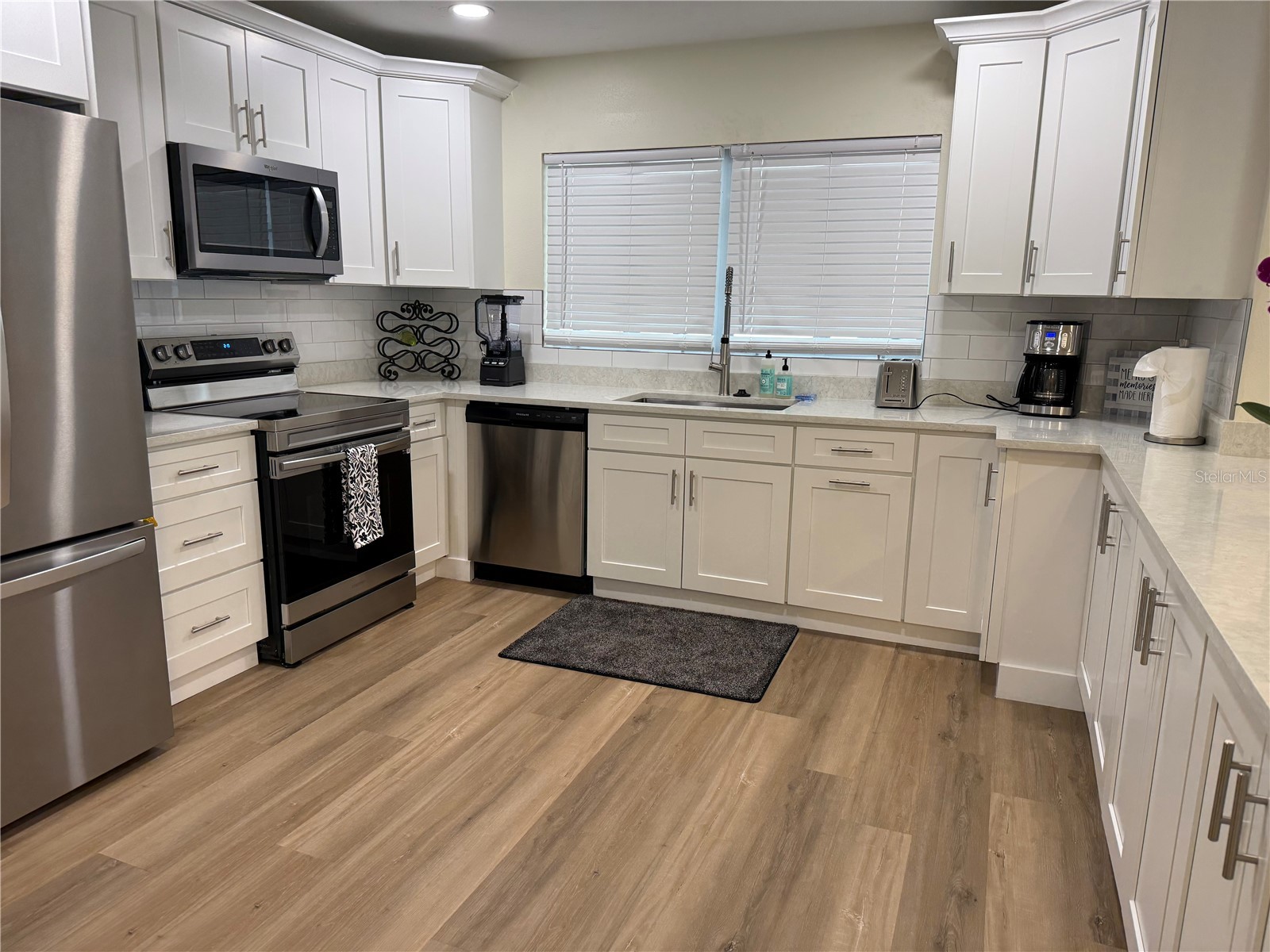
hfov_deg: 71.6
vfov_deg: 56.8
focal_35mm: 24
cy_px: 476
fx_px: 881
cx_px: 635
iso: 160
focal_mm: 6.76
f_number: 1.78
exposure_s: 1/120
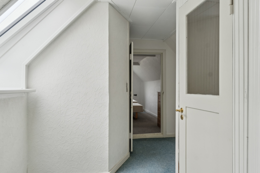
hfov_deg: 77.3
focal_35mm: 22
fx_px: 162
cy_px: 86
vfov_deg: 56.1
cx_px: 130
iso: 200
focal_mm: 15
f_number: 8
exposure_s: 1/25
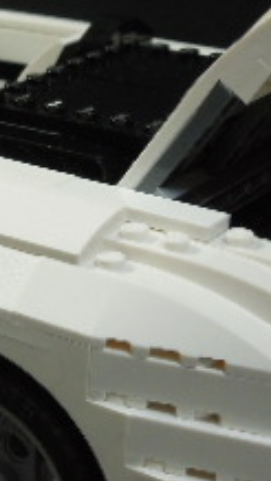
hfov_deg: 11.9
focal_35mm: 99
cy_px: 214
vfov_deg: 21.5
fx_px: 1262
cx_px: -73
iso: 200
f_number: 3.6
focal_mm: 5.6
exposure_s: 1/30
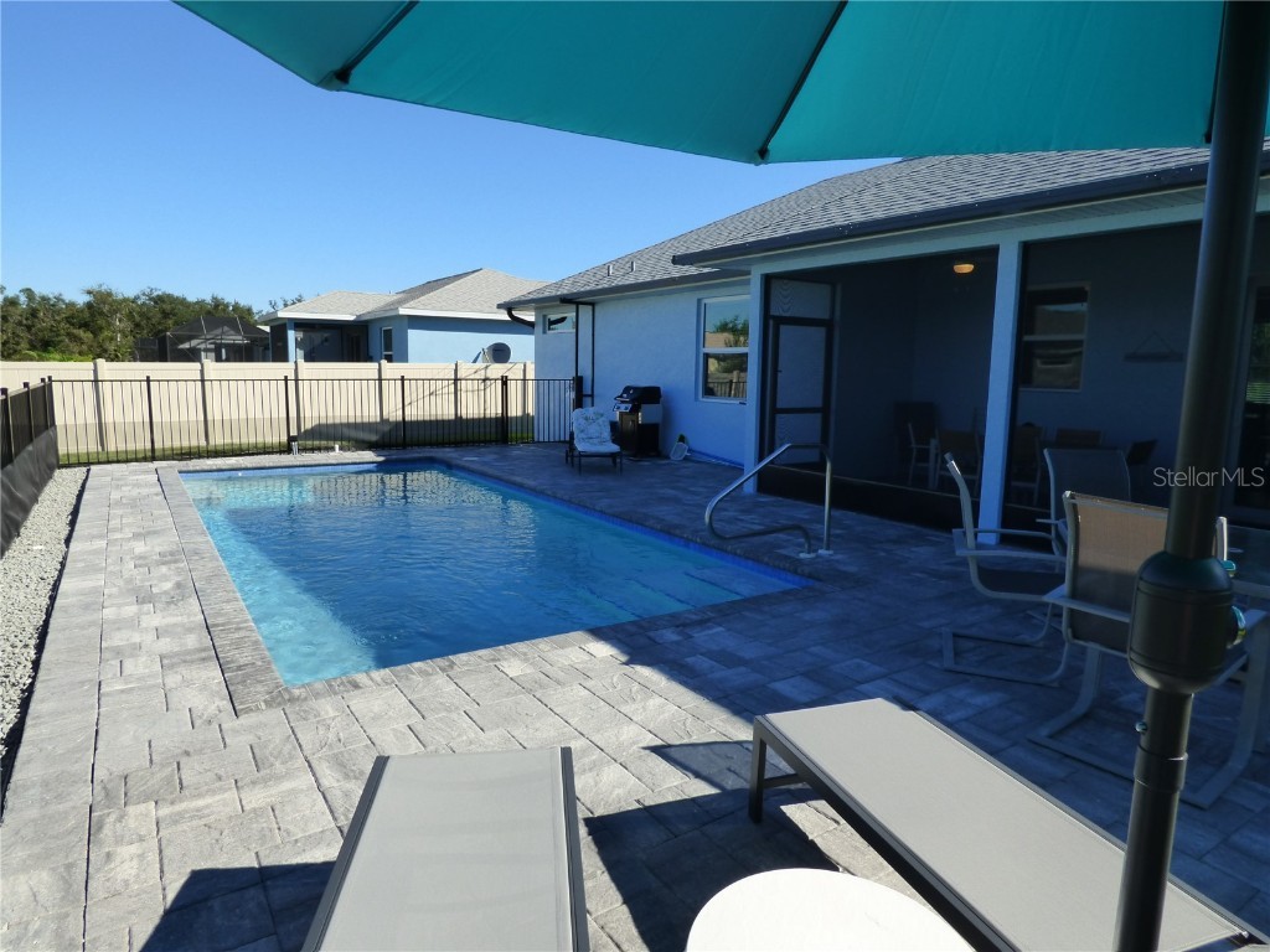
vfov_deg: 66.0
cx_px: 635
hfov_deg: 81.7
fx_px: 734
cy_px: 476
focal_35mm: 20
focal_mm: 3.58
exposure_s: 1/640
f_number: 4.5
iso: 200
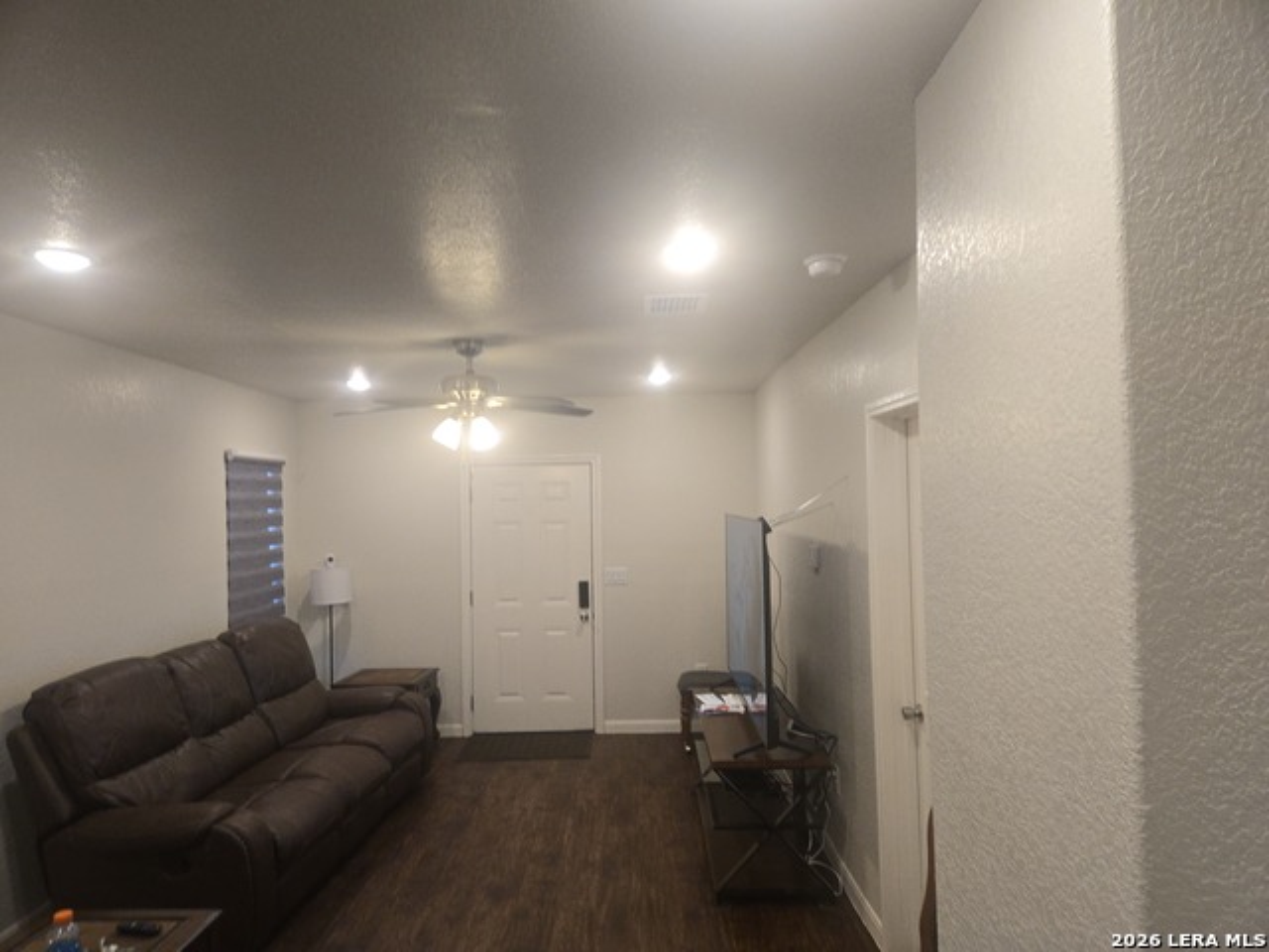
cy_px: 476
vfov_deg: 58.9
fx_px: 843
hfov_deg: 73.9
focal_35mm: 23
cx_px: 634
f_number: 1.8
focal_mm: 5.4
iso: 200
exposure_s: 1/120
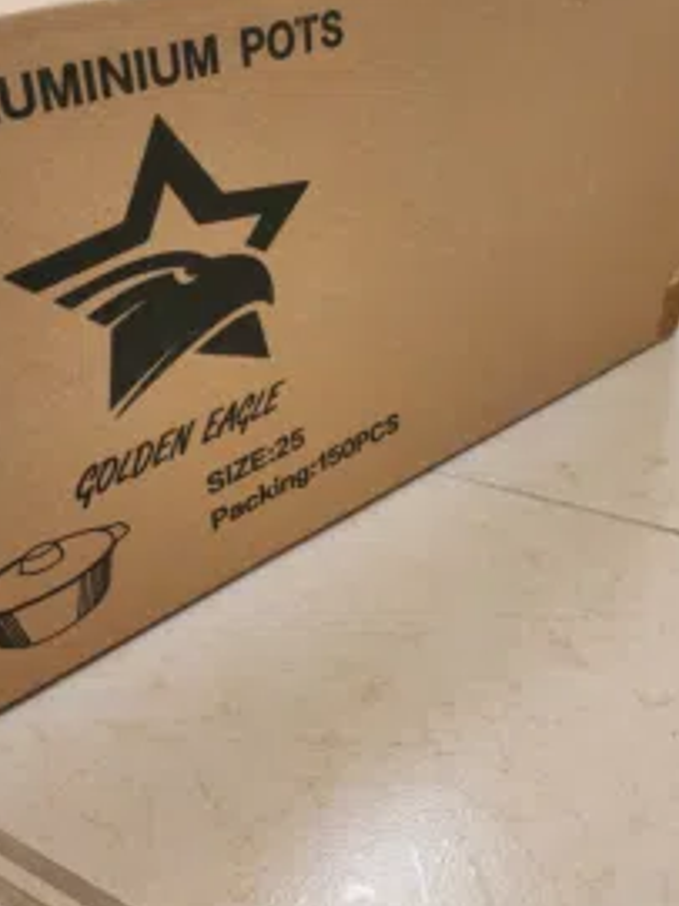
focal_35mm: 34
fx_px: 890
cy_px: 408
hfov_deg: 41.4
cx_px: 248
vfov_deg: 53.9
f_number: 1.8
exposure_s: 1/50
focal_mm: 6.4
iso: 640
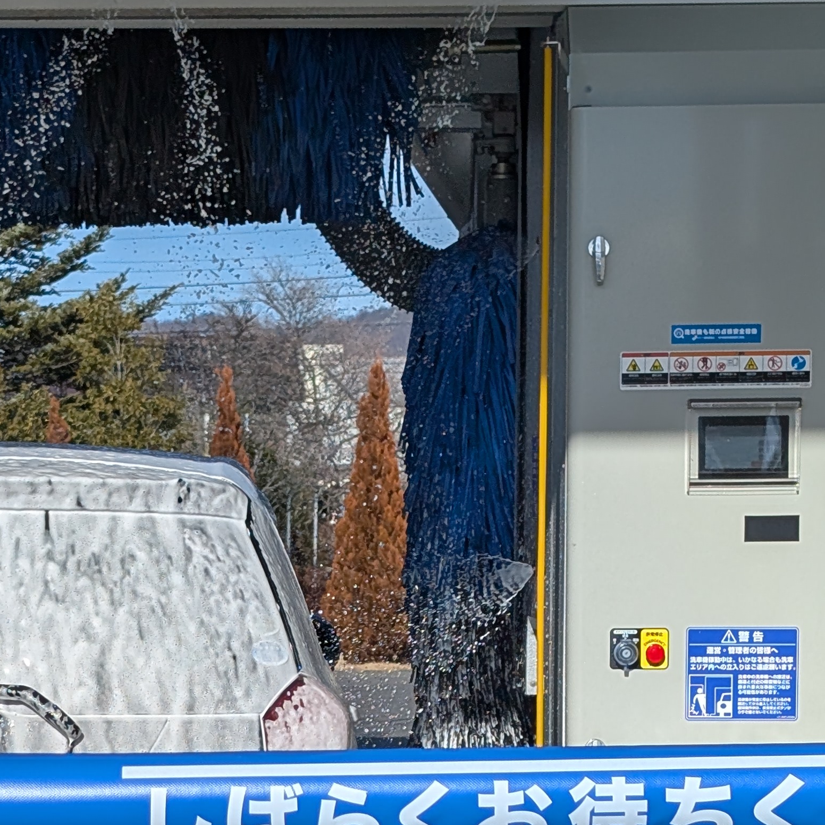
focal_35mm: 114
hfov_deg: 15.1
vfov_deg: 15.1
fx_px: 3074
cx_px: 111
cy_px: 776
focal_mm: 6.9
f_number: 1.68
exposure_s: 1/1562
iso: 21
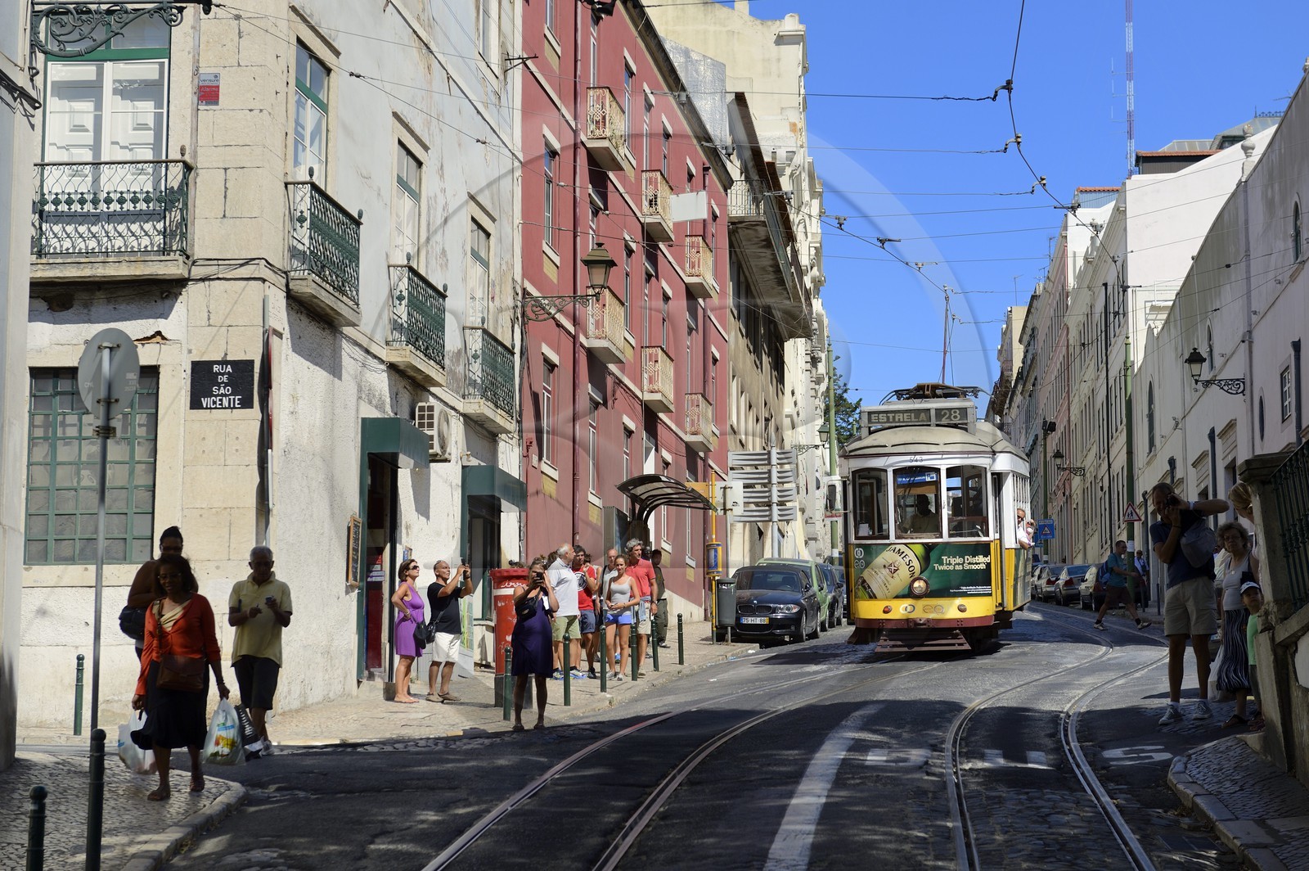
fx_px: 2543
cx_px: 654
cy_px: 436
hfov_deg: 28.9
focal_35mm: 70
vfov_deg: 19.4
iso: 200
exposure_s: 1/1000
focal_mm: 70
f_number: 7.1
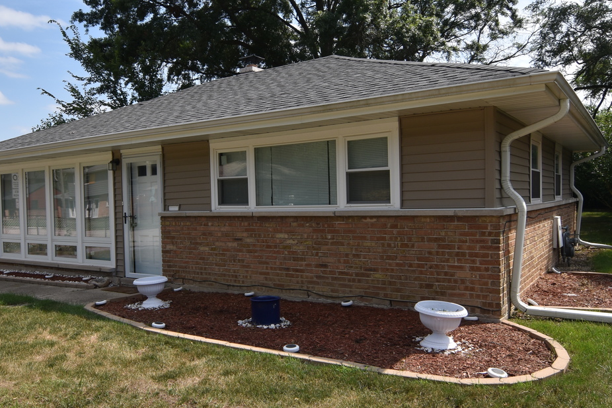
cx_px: 266
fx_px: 491
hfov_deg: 63.6
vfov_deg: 45.1
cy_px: 214
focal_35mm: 29
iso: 110
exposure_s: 1/250
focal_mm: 11
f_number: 8
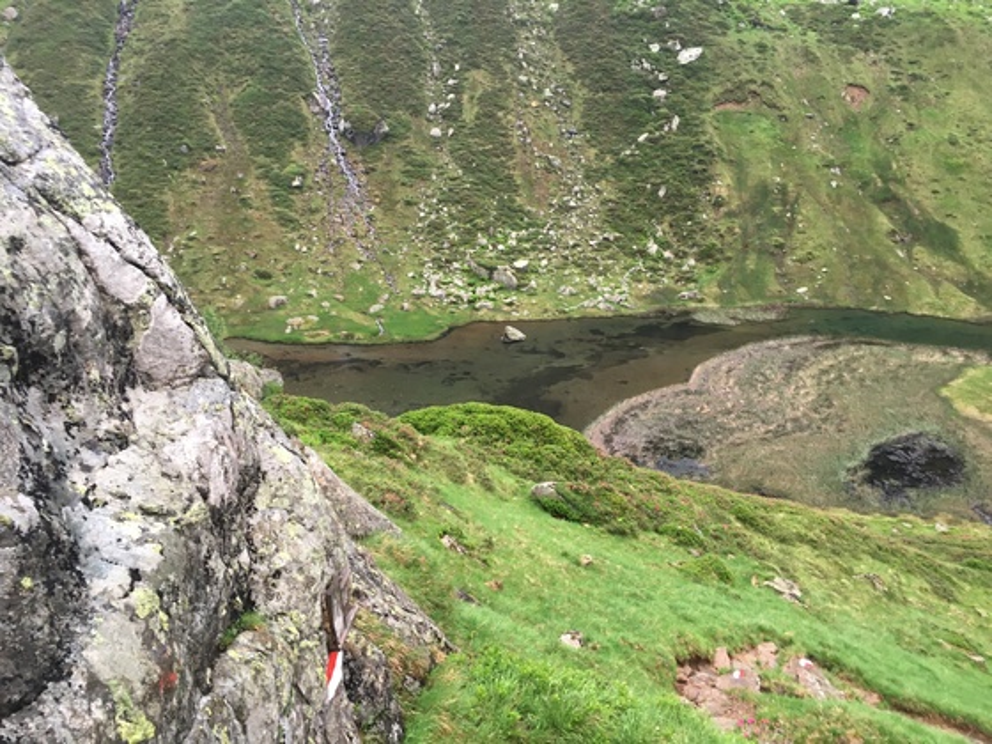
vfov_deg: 48.2
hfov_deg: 61.7
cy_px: 372
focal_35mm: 29
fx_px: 831
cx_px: 496
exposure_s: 1/33
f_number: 2.2
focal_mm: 4.15
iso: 25
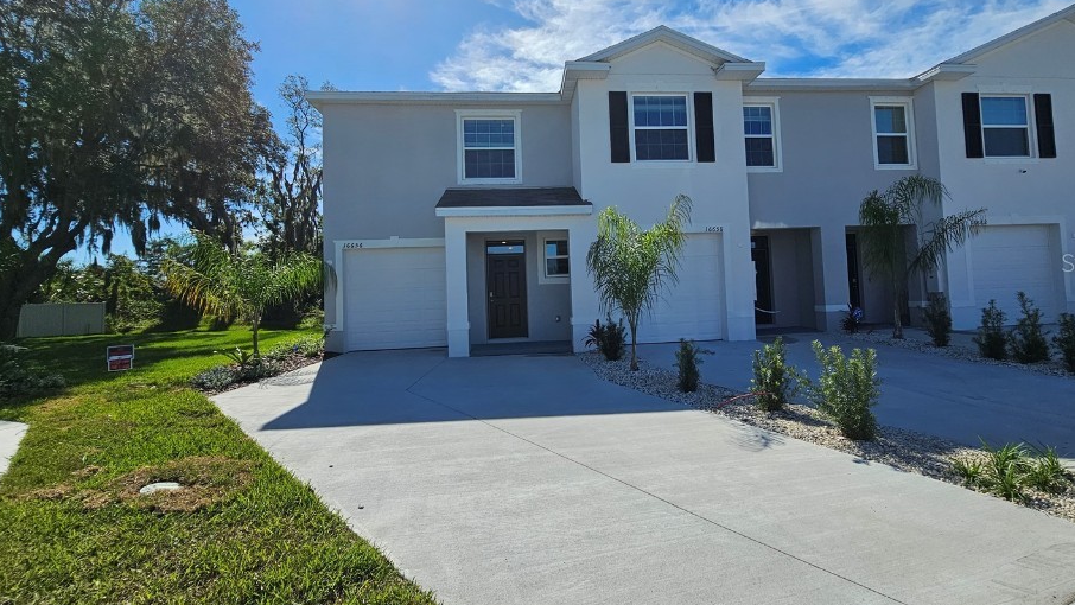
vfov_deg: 66.8
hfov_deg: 99.3
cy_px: 262
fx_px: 456
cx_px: 566
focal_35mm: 16
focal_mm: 2.2
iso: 50
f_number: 2.2
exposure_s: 1/3677
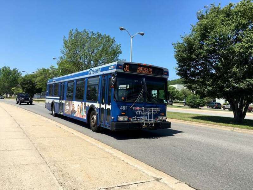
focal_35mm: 29
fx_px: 212
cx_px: 126
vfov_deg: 48.2
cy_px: 95
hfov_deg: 61.7
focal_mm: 4.15
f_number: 2.2
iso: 25
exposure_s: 1/1282
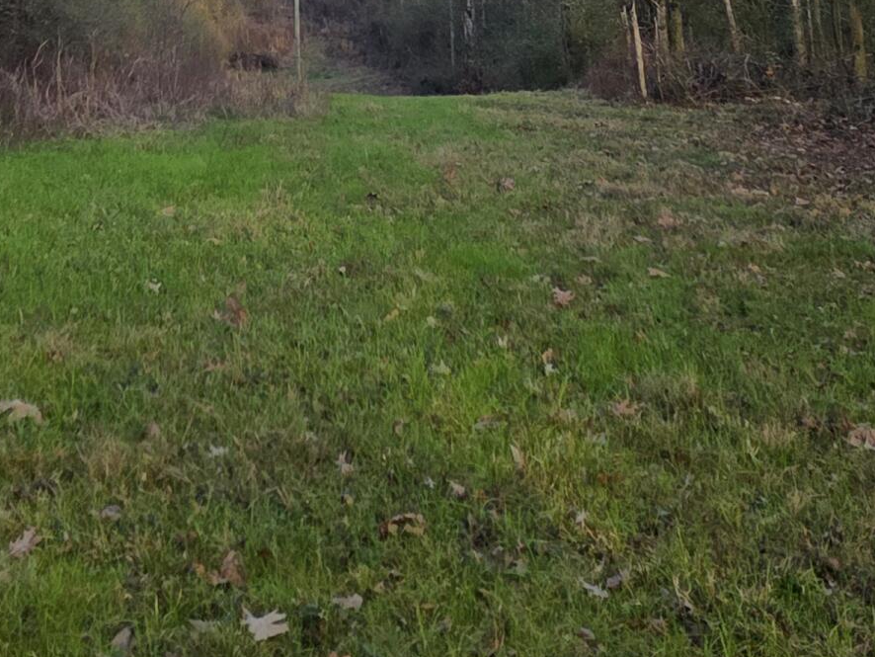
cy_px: -244
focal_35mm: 44
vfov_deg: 26.6
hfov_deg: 41.7
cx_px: 226
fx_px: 1113
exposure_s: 1/720
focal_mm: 2.2
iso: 40
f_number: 1.9
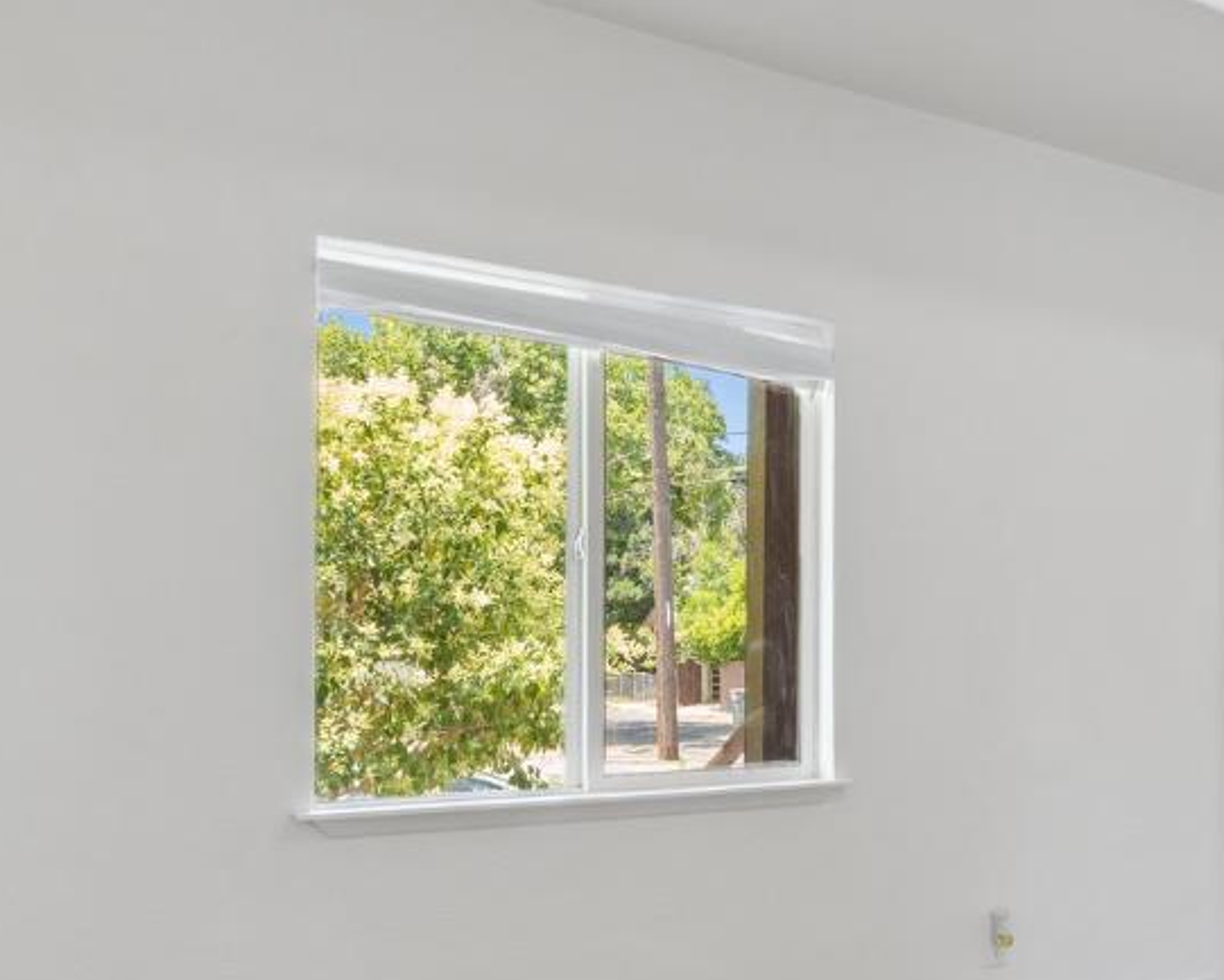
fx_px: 1413
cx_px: 1084
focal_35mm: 39
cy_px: 678
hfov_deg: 43.2
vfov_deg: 37.7
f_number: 8
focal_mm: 10
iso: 100
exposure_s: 1/5
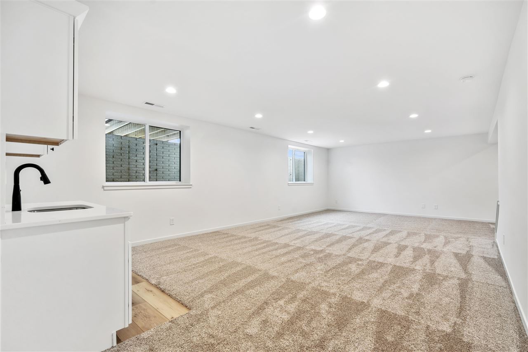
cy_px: 176
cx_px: 264
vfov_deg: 73.7
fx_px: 235
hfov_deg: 96.7
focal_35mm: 16
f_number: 8
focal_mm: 16
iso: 400
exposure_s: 1/13
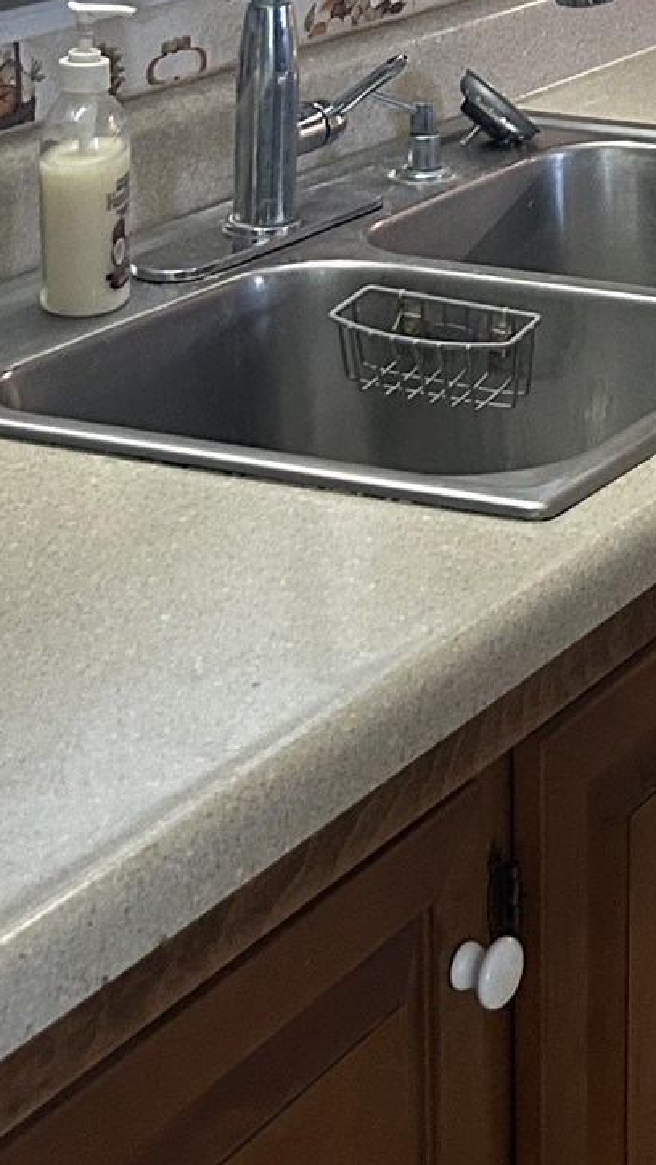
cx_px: 1257
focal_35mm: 90
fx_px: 2782
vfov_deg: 22.8
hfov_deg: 12.1
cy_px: 35
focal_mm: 5.7
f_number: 1.5
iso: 250
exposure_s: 1/60
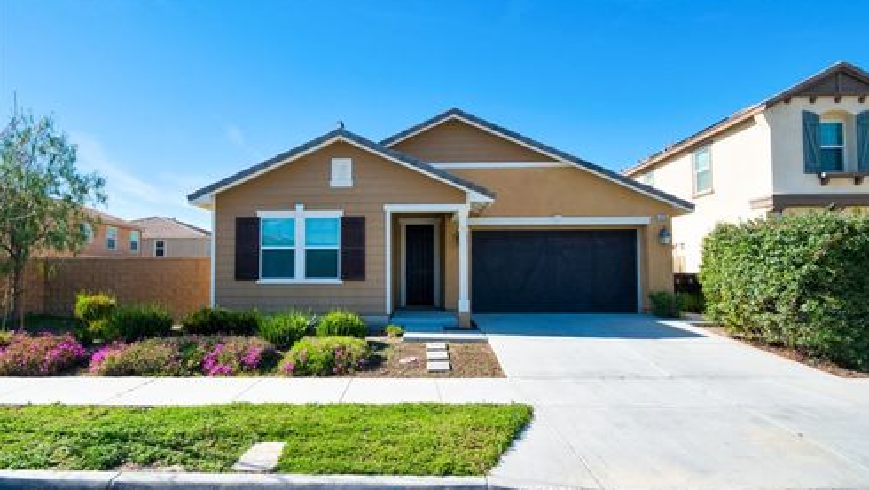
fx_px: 369
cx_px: 438
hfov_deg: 99.3
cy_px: 211
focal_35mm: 16
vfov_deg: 66.8
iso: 200
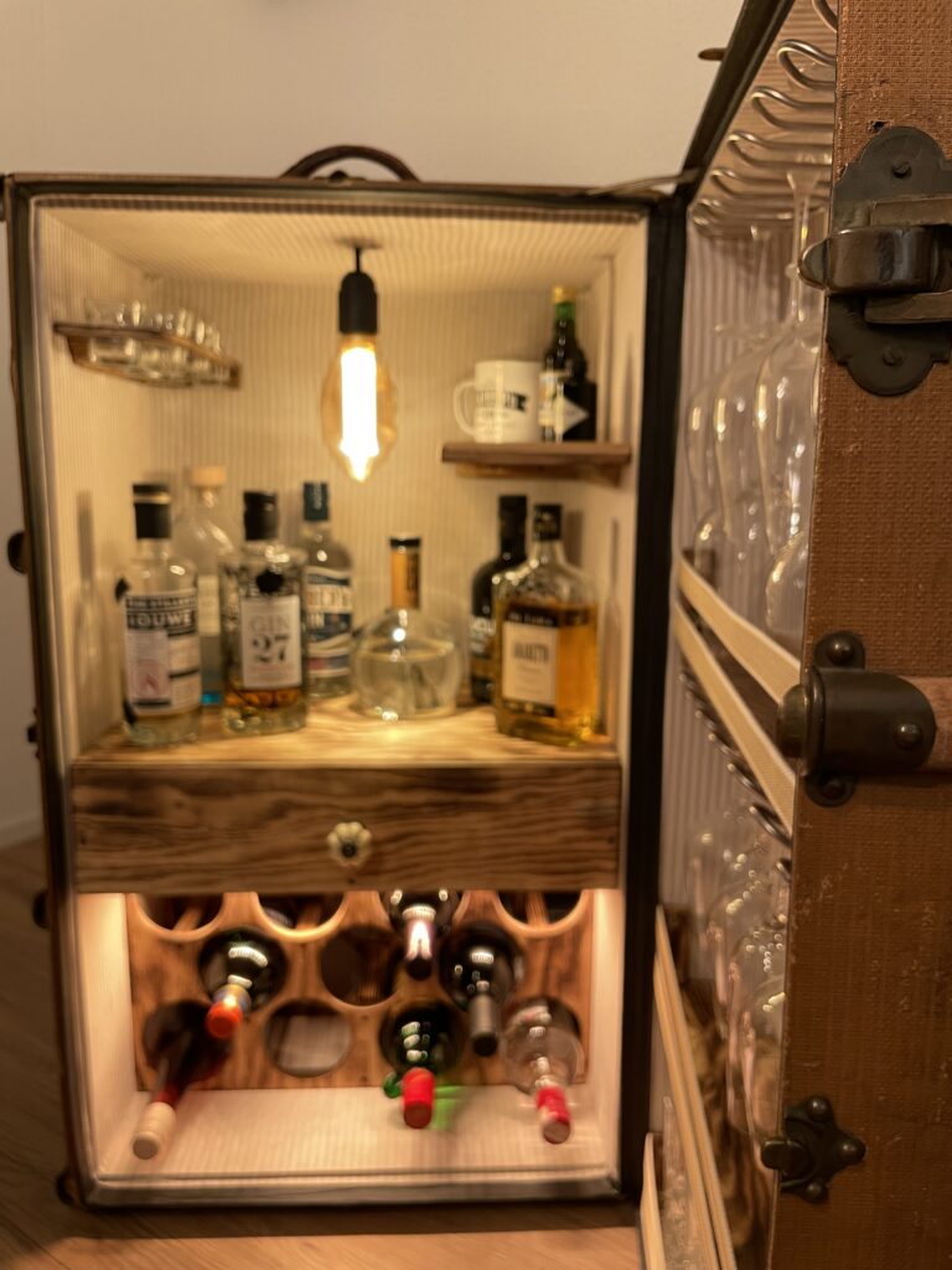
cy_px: 635
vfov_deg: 67.3
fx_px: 953
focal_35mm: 26
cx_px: 476
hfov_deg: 53.1
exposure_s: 1/50
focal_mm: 4.2
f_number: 1.6
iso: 250
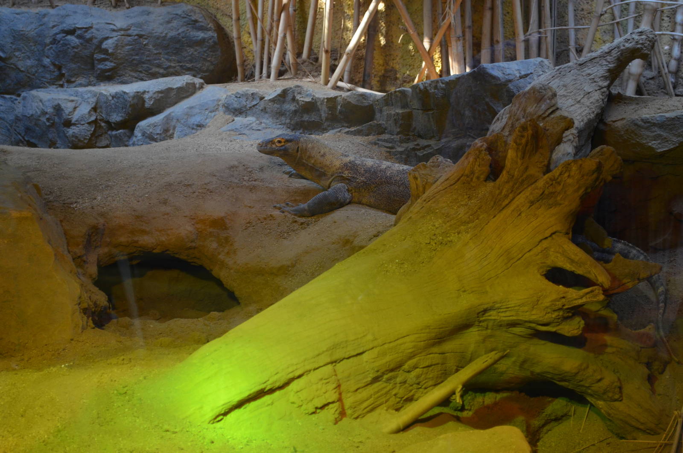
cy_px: 226
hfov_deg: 27.0
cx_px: 342
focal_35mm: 75
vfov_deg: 18.1
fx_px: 1420
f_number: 5.6
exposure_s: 1/50
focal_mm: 50
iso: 800
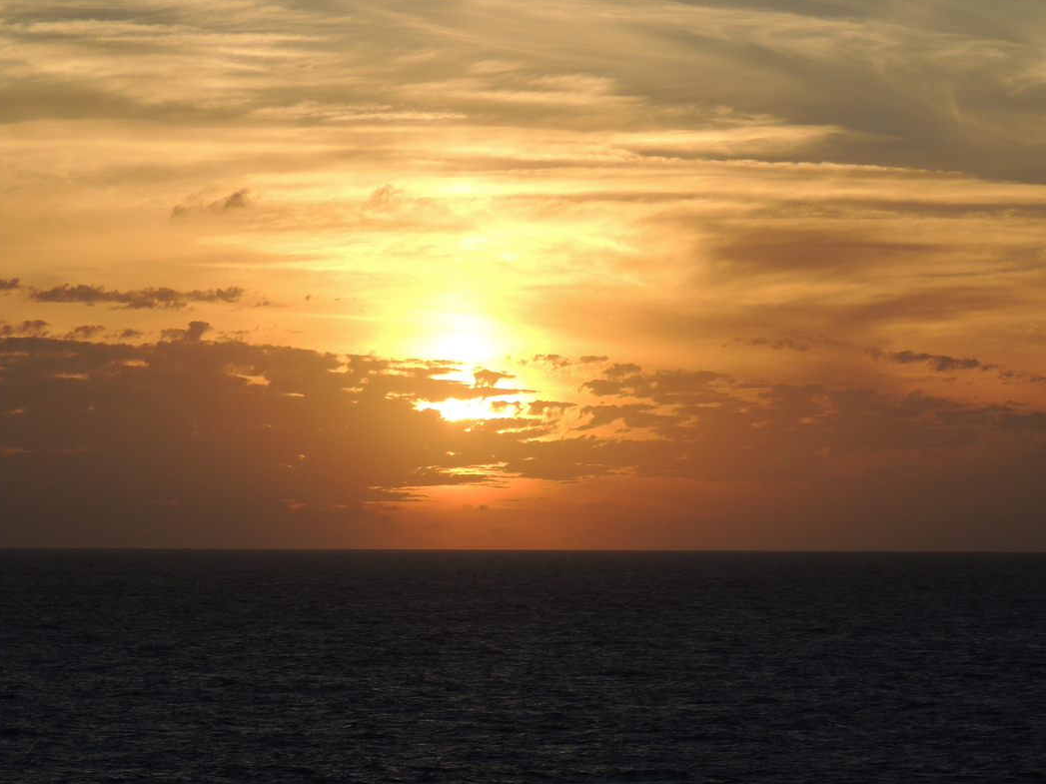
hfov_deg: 12.0
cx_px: 487
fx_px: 4985
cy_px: 417
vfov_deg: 9.0
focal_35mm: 165
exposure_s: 1/1000
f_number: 4.3
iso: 100
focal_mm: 24
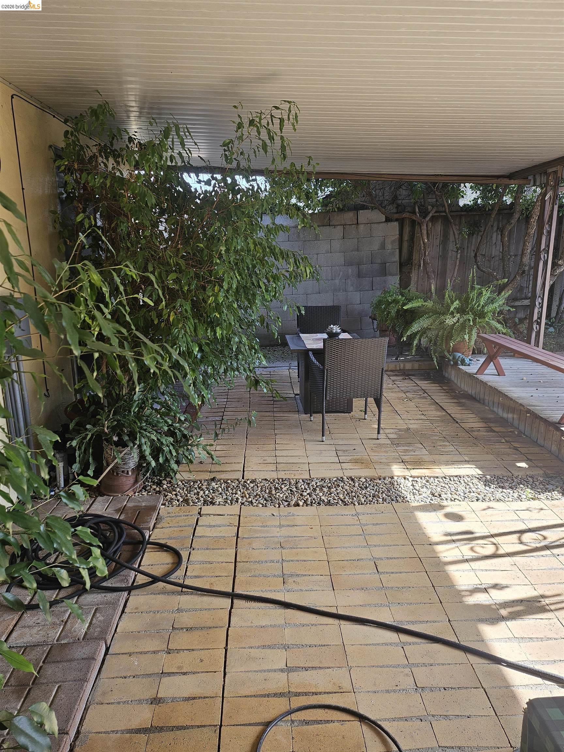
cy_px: 376
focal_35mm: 24
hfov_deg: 56.8
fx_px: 521
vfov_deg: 71.6
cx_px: 282
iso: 50
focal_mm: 5
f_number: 1.8
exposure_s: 1/180
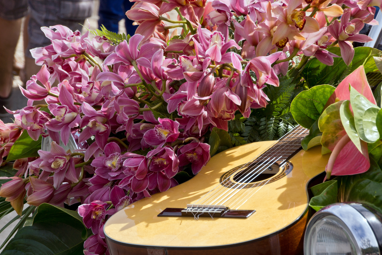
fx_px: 2430
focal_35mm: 229
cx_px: 219
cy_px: 154
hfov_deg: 9.0
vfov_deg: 6.0
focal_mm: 120
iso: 100
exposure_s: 1/400
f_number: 8
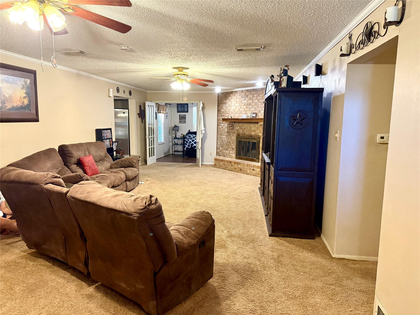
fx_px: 291
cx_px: 210
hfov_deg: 71.6
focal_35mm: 24
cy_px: 158
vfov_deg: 56.8
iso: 500
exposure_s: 1/60
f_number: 1.78
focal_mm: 6.76
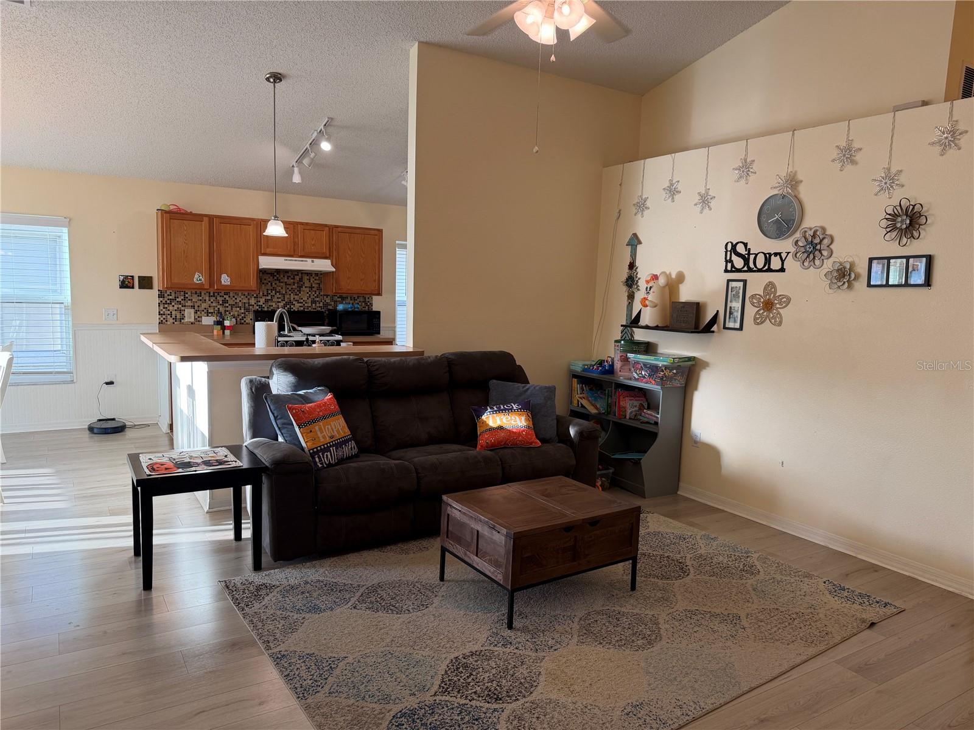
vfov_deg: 56.8
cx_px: 487
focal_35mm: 24
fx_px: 675
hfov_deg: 71.6
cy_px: 365
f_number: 1.78
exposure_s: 1/120
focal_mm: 6.76
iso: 80
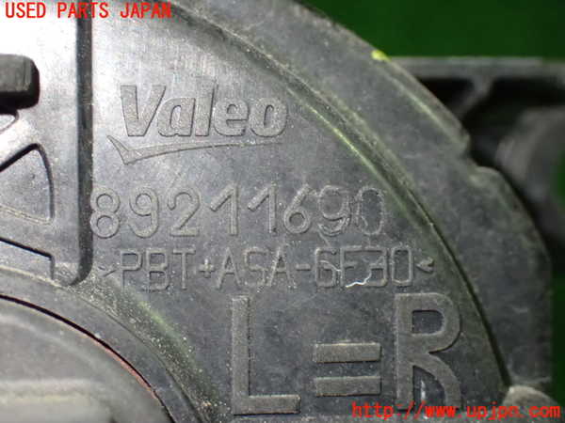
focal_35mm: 77
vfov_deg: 19.1
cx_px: 282
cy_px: 212
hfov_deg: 25.3
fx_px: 1257
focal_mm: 13.65
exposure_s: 1/80
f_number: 4.1
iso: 1600
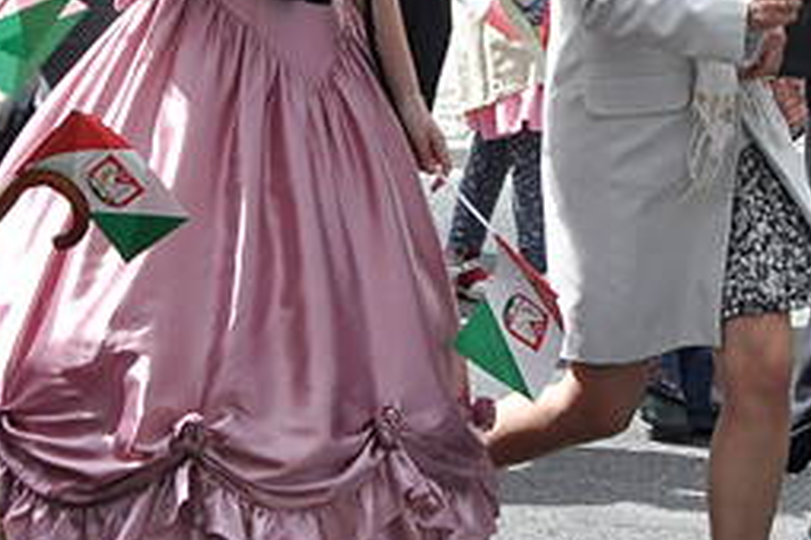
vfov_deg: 3.9
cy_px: 110
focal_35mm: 350
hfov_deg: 5.9
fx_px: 7884
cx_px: 385
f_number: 10
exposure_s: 1/1600
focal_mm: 70
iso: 1250
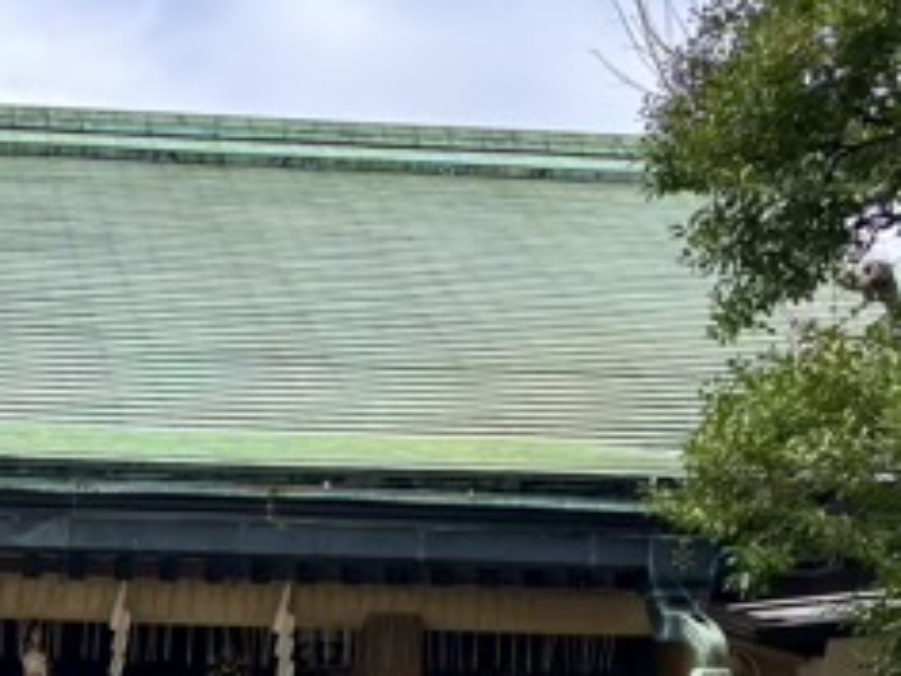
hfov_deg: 24.4
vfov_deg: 18.2
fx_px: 2004
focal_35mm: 77
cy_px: 808
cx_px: 38
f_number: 1.6
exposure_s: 1/311
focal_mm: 5.96
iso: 50
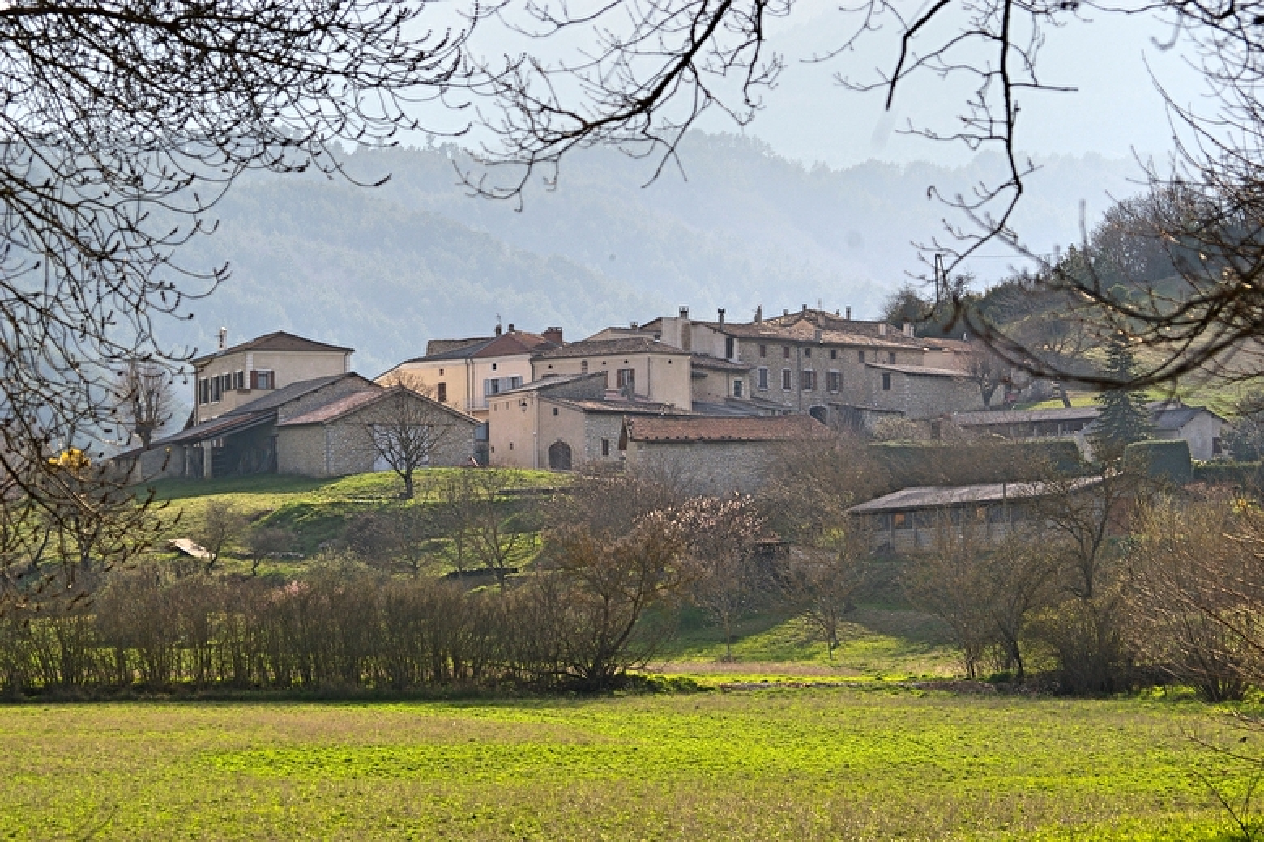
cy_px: 421
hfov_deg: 14.4
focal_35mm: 142
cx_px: 632
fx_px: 5003
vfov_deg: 9.6
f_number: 8
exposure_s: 1/350
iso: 200
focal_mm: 95
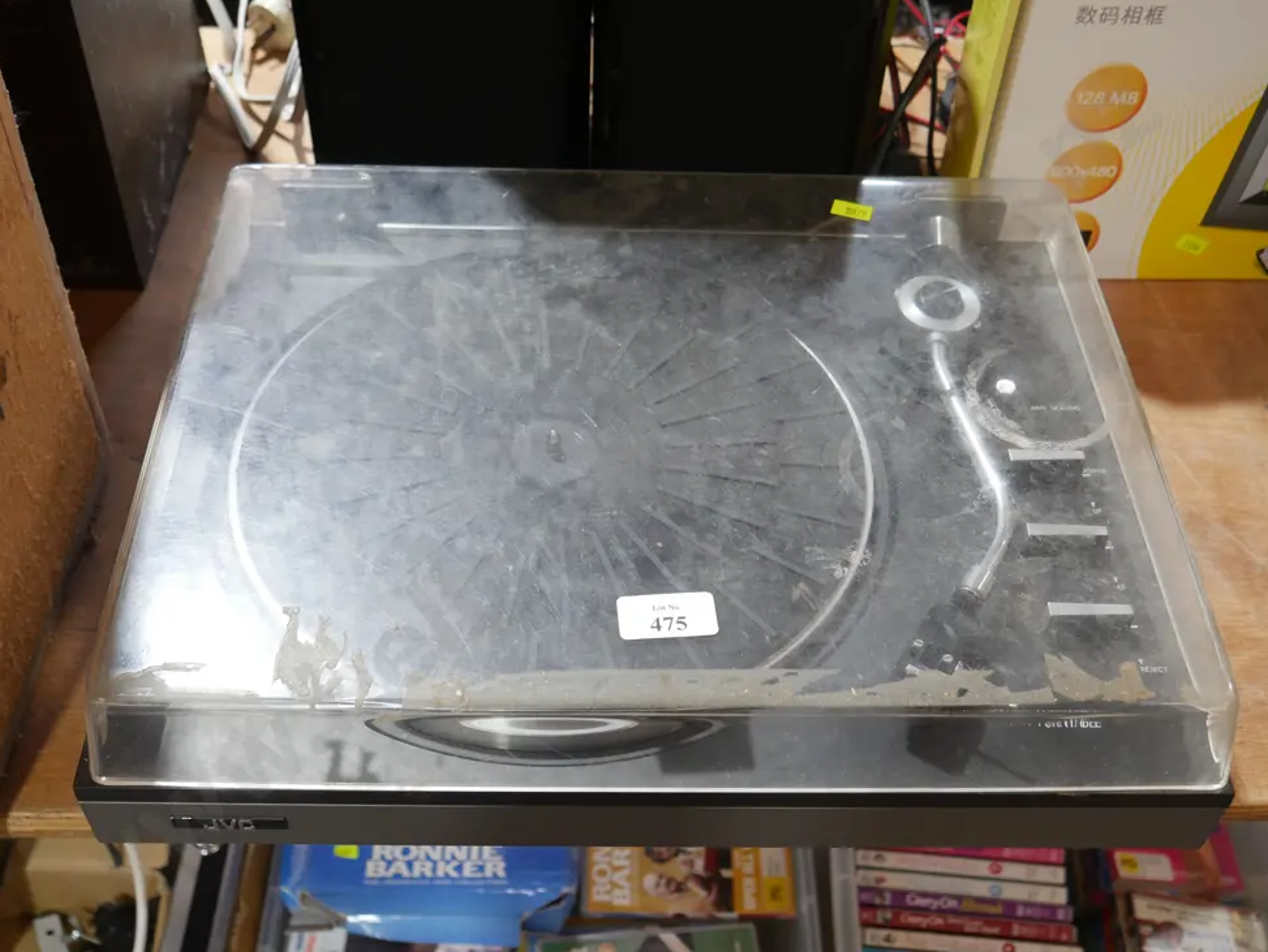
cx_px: 611
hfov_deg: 46.8
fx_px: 1466
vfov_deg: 36.0
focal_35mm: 40
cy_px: 499
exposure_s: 1/60
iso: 500
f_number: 4.1
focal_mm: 19
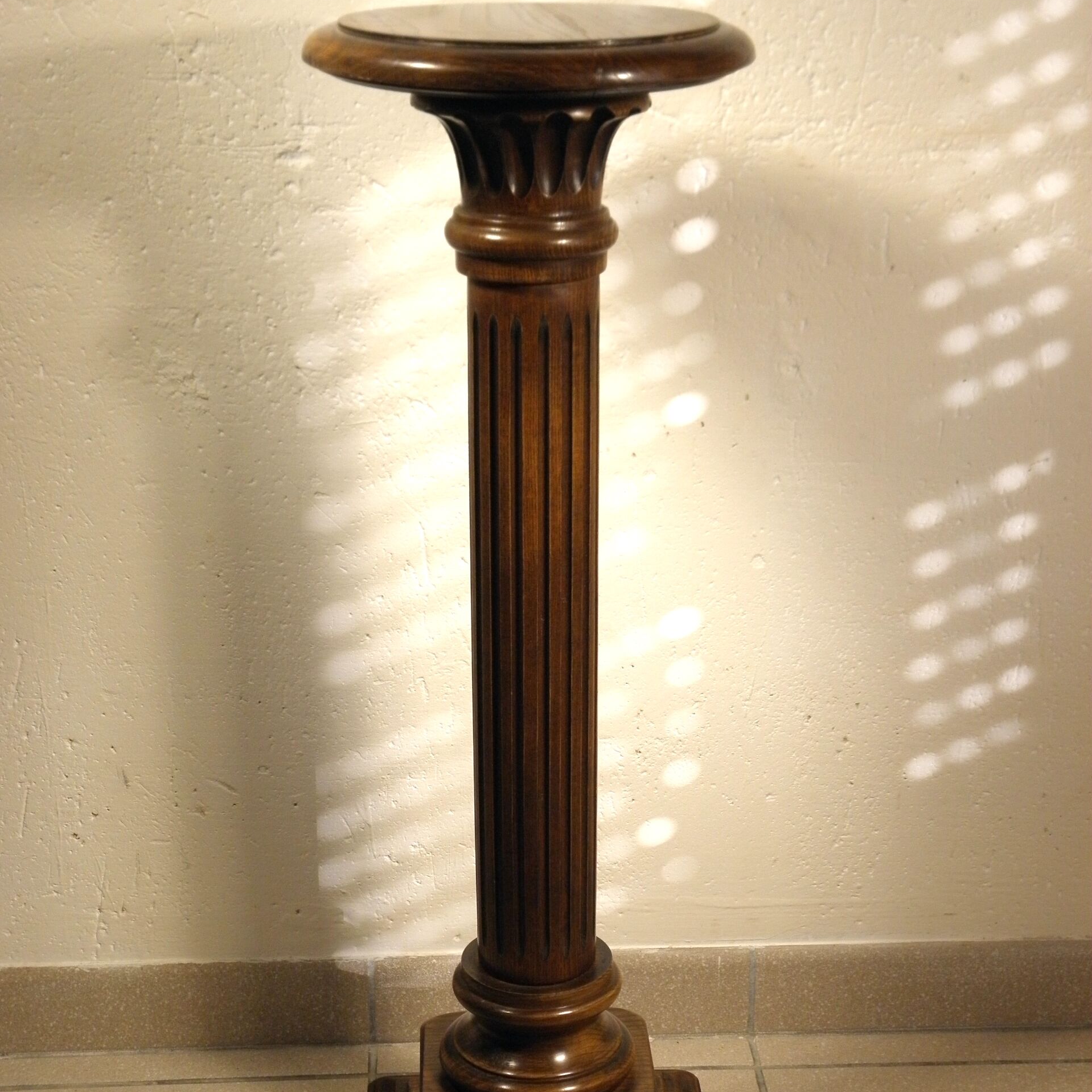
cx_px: 546
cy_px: 629
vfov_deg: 29.0
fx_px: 2106
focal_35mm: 59
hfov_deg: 29.1
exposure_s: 1/50
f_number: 4
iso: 160
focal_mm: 9.1
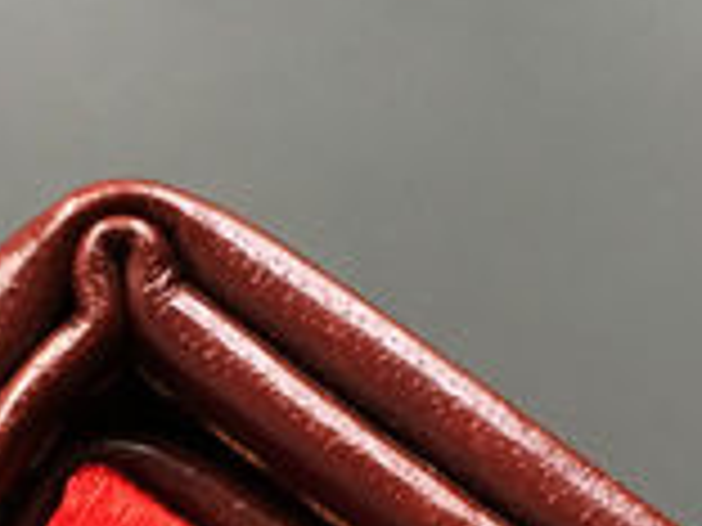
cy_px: 791
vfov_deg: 9.8
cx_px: 302
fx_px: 2981
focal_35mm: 147
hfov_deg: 13.4
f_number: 2.2
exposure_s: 1/33
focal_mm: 4.15
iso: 64
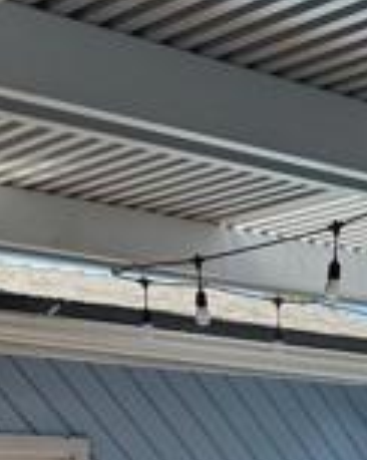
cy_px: 725
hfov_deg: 15.5
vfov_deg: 17.3
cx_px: 325
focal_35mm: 98
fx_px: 1333
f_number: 1.78
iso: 80
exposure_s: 1/1321
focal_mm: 6.86
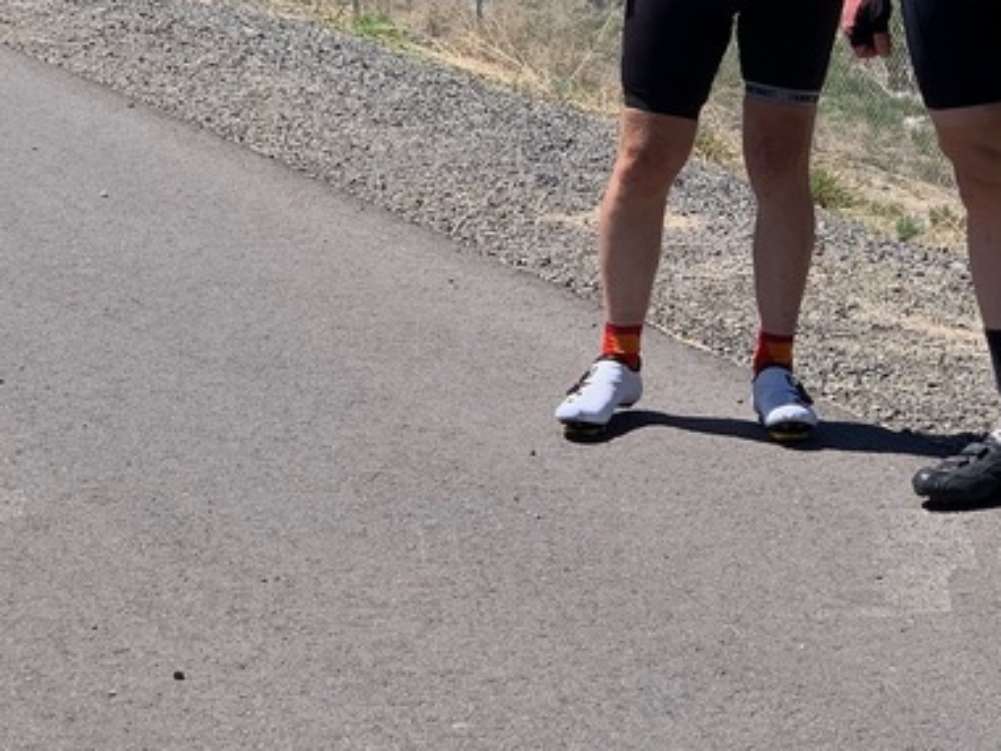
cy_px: -119
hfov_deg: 15.9
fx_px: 3586
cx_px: 531
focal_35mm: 124
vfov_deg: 11.7
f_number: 2.4
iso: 16
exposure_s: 1/1142
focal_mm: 6
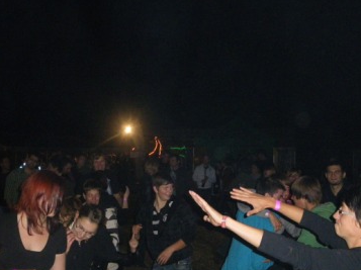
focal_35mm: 49
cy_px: 152
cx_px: 176
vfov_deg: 29.6
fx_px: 510
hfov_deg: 38.9
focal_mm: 6.9
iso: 800
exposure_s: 1/80
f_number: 3
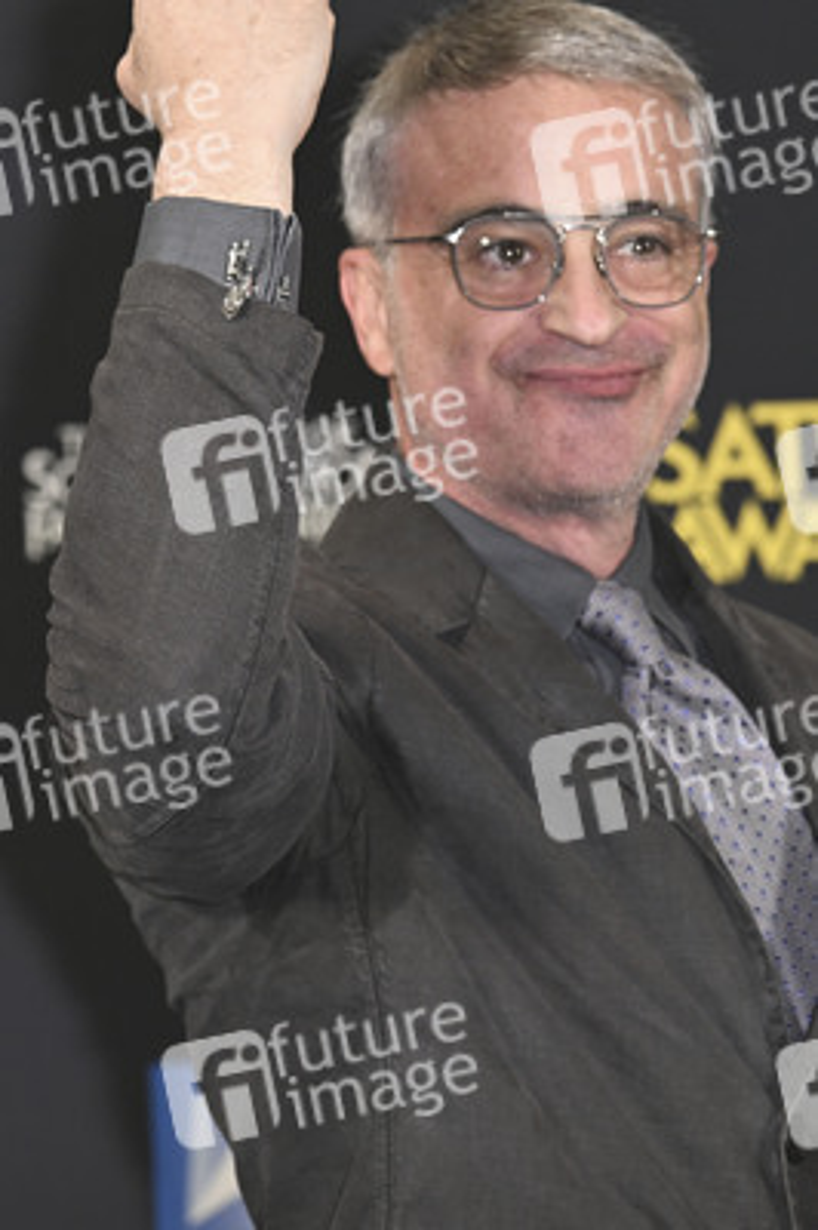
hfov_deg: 12.1
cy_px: 615
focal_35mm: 113
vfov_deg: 18.1
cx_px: 409
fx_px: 3858
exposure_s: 1/320
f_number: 5.6
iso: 2000
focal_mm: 113
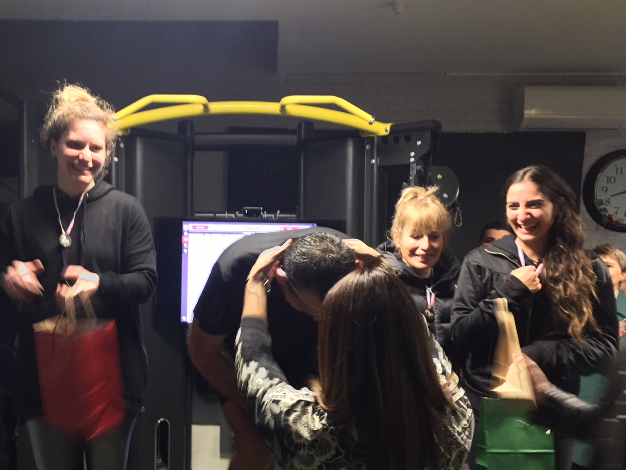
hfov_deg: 52.3
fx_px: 633
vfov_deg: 40.7
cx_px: 255
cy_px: 253
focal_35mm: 35
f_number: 2.2
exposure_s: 1/17
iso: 250
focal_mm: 4.15
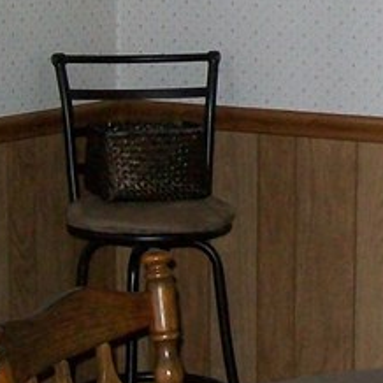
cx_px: 511
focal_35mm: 141
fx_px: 1765
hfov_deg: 12.0
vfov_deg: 12.3
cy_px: 95
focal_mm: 6.1
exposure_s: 1/60
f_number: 2.7
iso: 160
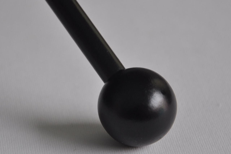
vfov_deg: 8.7
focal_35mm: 158
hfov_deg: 13.0
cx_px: 116
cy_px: 77
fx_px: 1012
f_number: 5.6
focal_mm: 105
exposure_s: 1/250
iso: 640
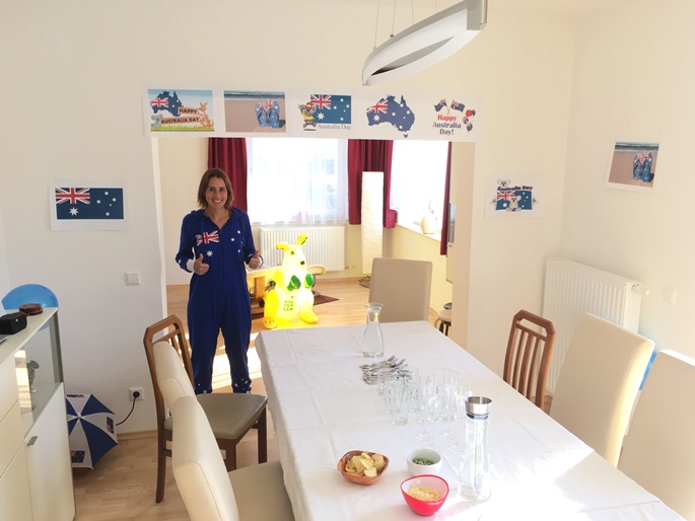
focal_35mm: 29
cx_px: 348
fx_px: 582
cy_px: 260
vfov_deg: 48.2
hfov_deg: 61.7
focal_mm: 4.15
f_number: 2.2
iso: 40
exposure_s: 1/100
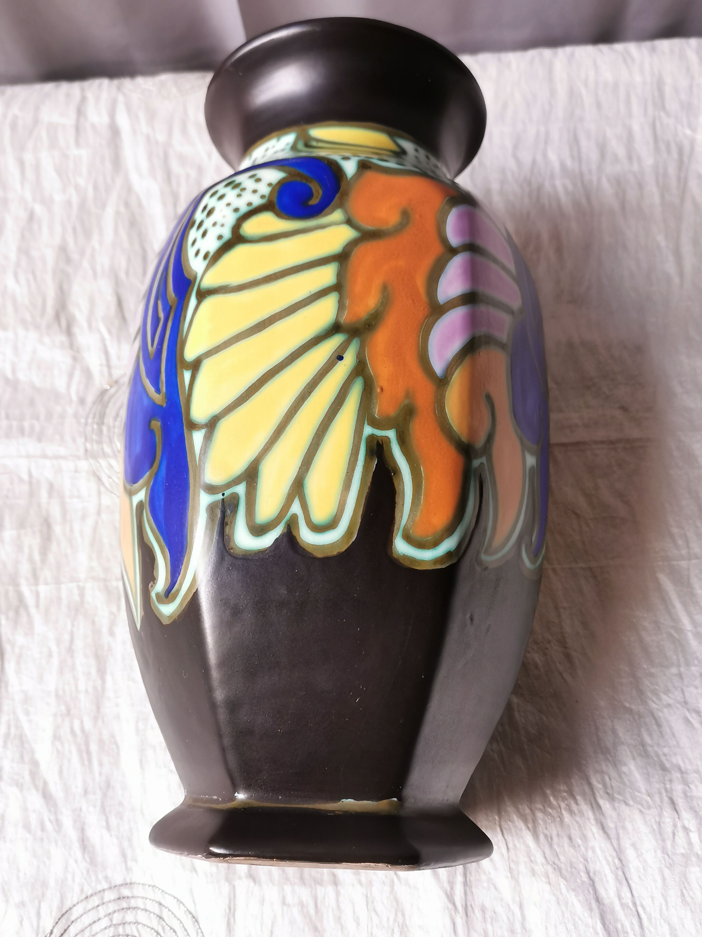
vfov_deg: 54.0
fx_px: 919
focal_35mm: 34
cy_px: 468
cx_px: 351
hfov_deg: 41.8
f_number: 1.8
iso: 200
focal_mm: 5.58
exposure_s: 1/100
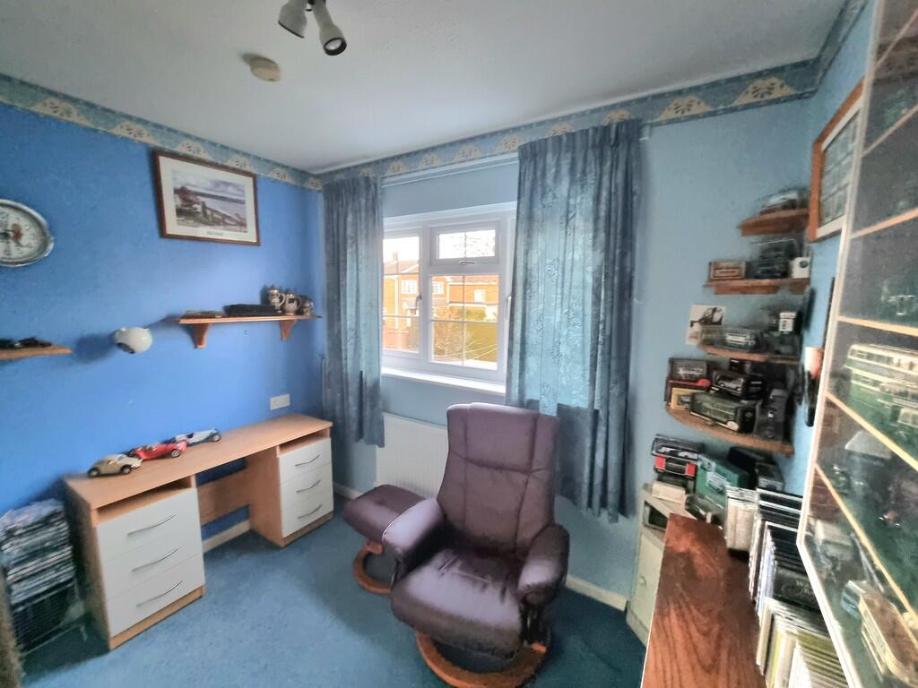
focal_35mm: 13
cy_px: 344
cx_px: 459
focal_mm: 2.2
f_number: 2.2
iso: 400
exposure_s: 1/33
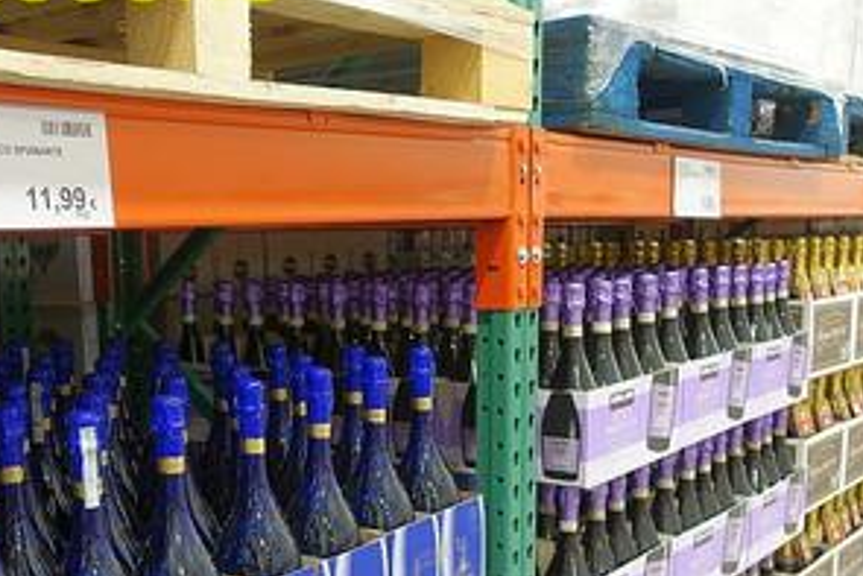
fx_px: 1103
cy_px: 455
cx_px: 268
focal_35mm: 46
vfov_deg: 28.7
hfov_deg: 42.0
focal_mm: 8.8
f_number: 2
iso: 125
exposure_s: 1/30
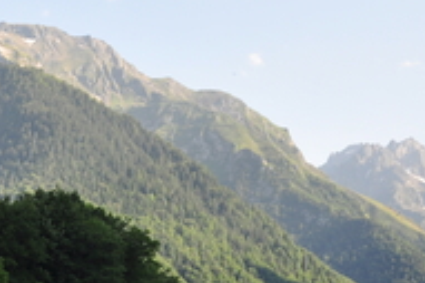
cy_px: 101
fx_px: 1387
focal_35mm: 118
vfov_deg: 11.6
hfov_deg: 16.8
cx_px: -67
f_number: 5.6
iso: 200
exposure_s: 1/250
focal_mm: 25
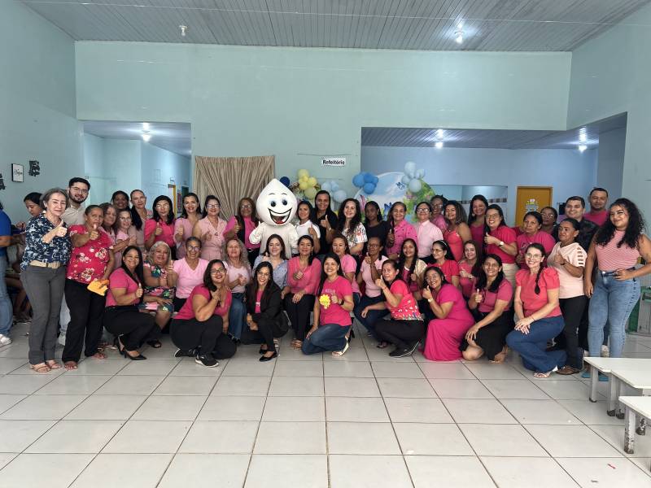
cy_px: 244
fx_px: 489
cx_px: 326
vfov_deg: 53.1
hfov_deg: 67.3
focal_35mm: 26
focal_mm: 5.7
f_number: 1.5
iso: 100
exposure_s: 1/60
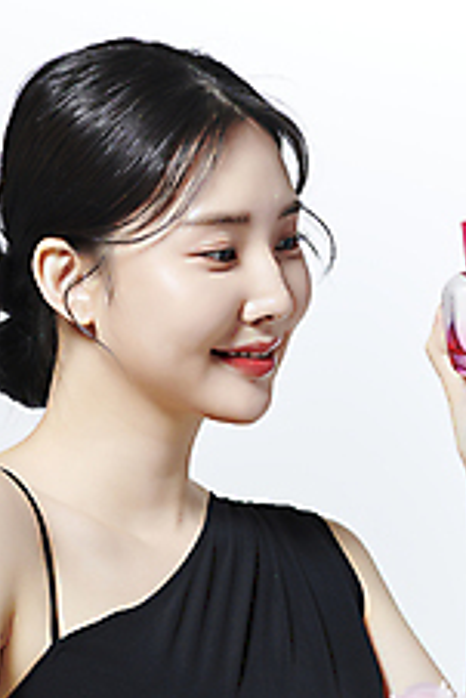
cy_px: 457
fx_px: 3606
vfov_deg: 11.0
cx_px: 236
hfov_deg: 7.4
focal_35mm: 186
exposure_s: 1/125
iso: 64
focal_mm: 105
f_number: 13
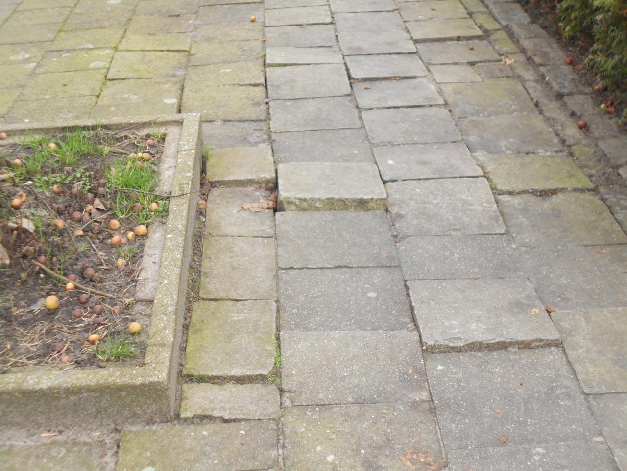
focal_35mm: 58
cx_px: 314
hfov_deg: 33.2
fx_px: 1051
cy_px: 236
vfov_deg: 25.2
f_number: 4.9
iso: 200
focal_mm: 10
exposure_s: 1/60
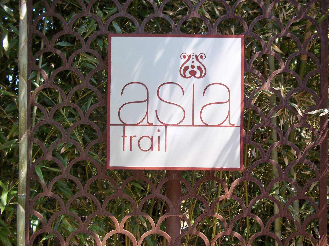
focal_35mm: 36
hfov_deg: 51.4
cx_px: 164
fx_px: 342
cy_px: 123
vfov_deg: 39.7
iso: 80
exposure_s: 1/160
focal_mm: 6.5
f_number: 3.1
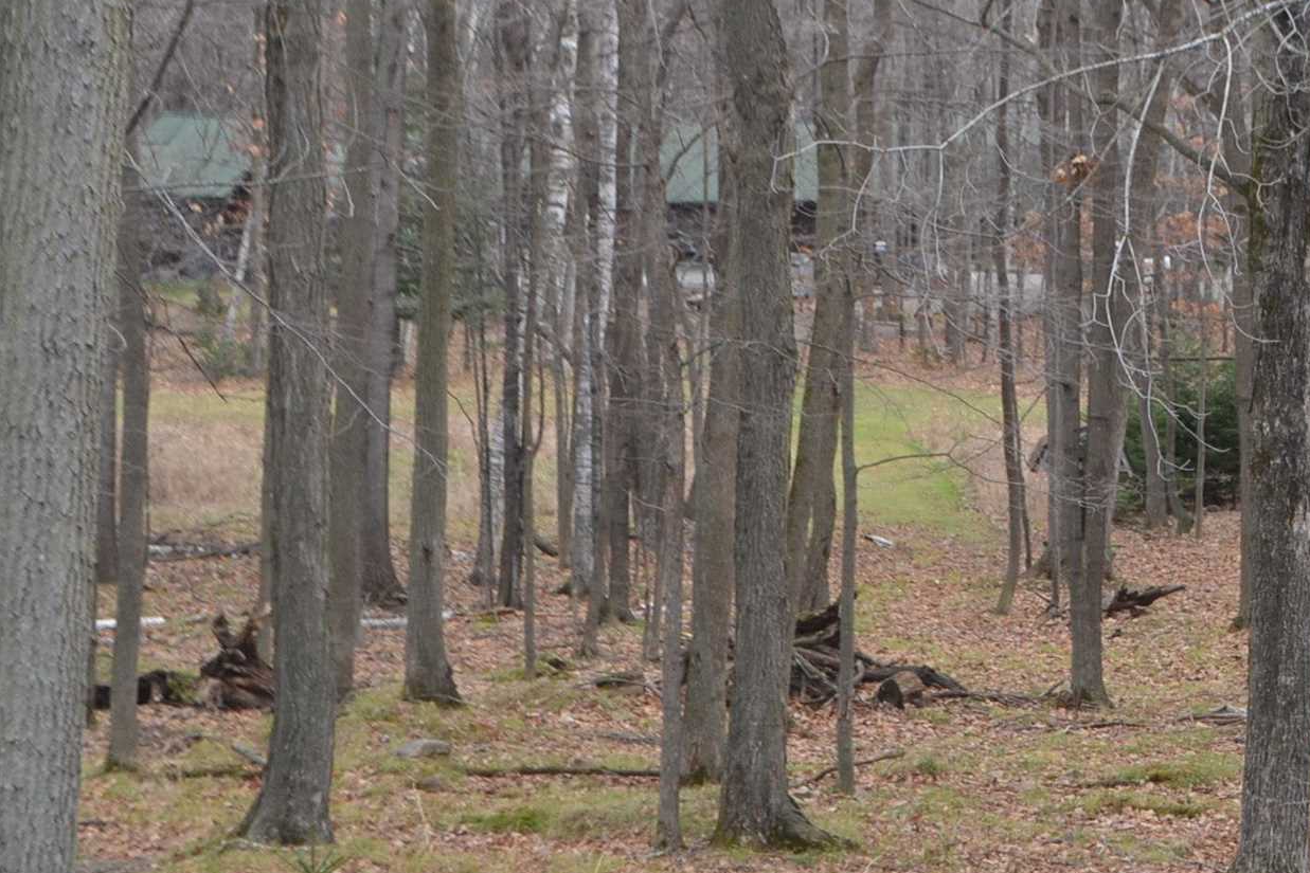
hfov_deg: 13.5
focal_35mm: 149
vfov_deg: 9.2
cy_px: 127
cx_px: 1422
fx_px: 5422
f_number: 5.6
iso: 250
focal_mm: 40
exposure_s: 1/125
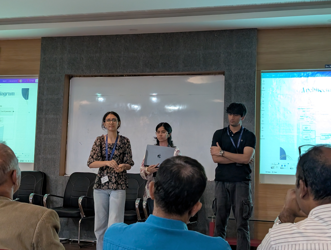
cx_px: 166
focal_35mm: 49
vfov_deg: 29.7
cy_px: 125
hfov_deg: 38.9
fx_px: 469
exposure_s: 1/60
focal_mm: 6.9
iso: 269
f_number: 1.68
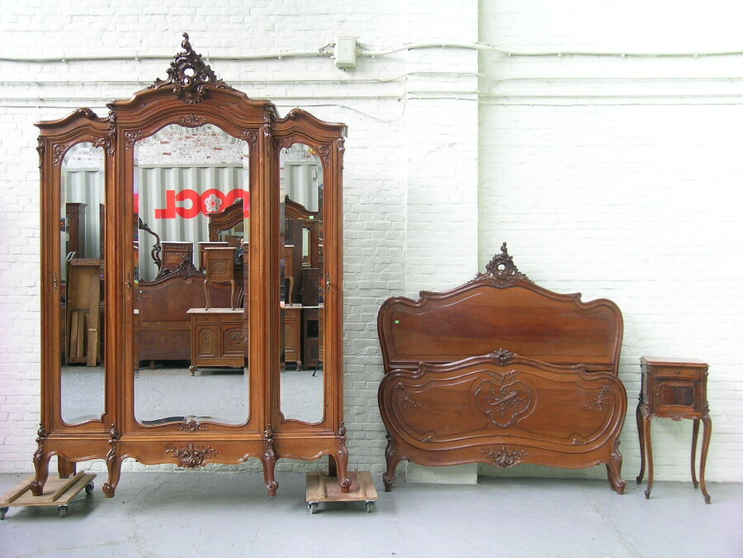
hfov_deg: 44.8
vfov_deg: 34.3
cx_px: 372
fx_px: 901
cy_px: 279
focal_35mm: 42
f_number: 3.2
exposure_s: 1/8
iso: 50
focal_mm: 8.7
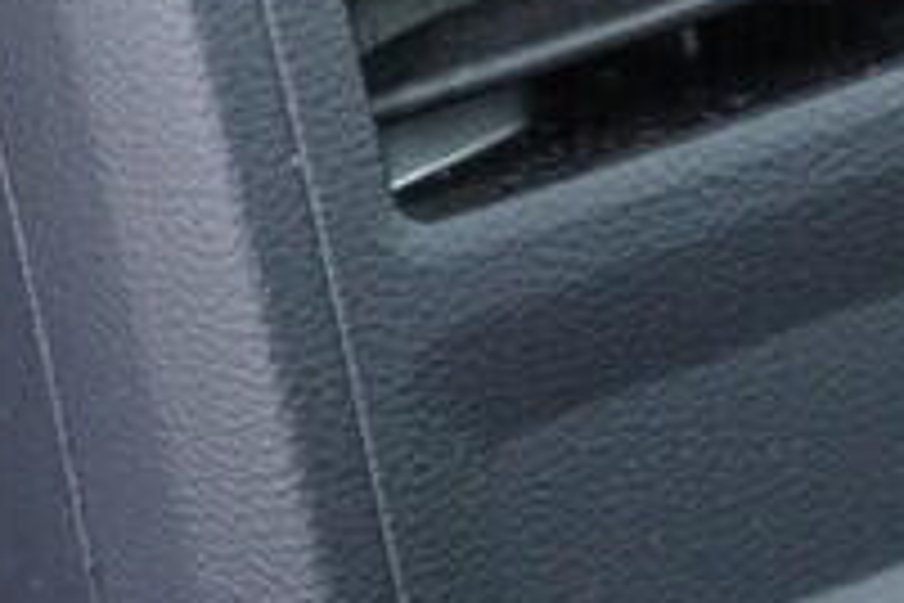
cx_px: 882
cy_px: 245
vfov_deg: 7.5
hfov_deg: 11.1
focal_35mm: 183
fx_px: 4595
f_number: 2.8
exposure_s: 1/40
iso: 2000
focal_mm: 24
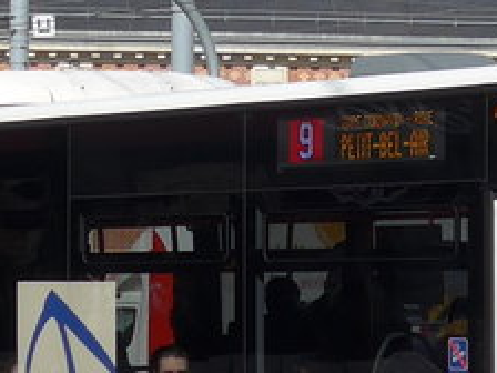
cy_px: 58
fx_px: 3776
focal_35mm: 263
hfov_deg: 7.5
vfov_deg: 5.6
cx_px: 315
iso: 80
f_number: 3.2
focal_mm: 10.1
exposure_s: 1/1600
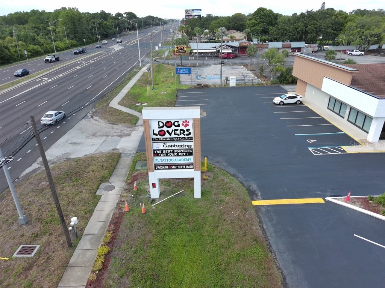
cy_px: 144
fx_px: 256
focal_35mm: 23
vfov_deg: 58.9
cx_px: 192
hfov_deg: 73.9
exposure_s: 1/759
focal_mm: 6.67
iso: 102
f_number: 1.9
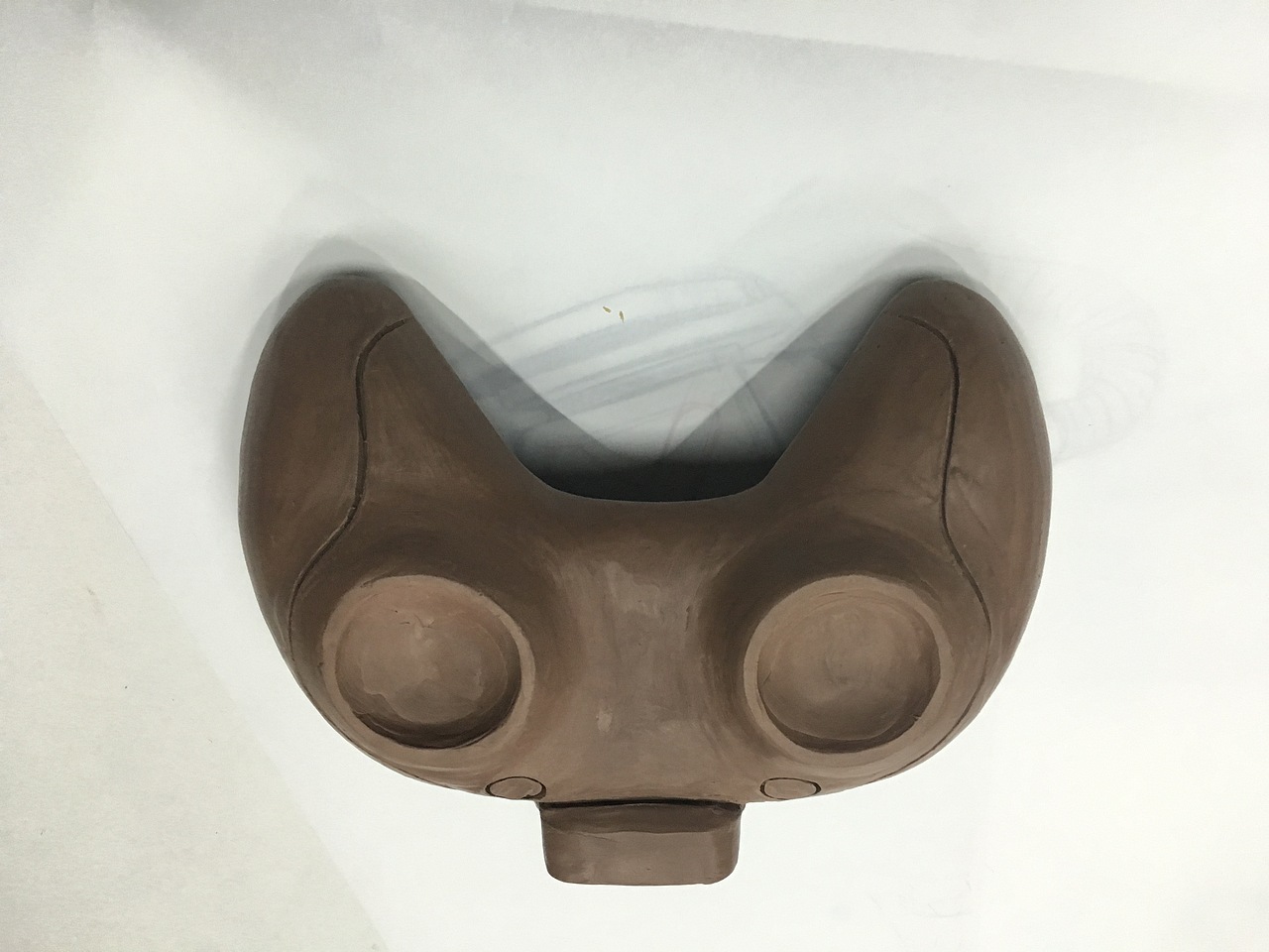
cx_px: 634
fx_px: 1063
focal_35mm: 29
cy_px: 476
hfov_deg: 61.7
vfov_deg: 48.2
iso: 200
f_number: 2.2
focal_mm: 4.15
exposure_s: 1/33
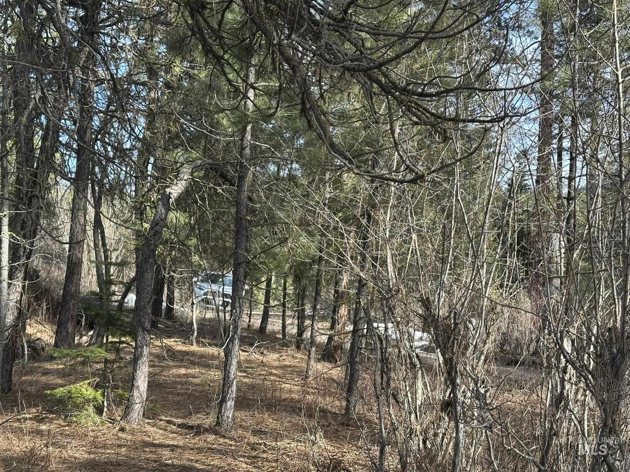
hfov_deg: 39.7
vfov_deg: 30.3
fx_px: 874
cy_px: 236
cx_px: 315
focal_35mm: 48
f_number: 1.78
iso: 64
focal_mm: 6.86
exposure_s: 1/594
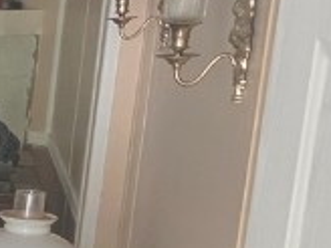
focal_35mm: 144
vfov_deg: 10.2
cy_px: 276
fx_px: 1377
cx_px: -620
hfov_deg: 10.4
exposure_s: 1/120
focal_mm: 6.3
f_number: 1.7
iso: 800
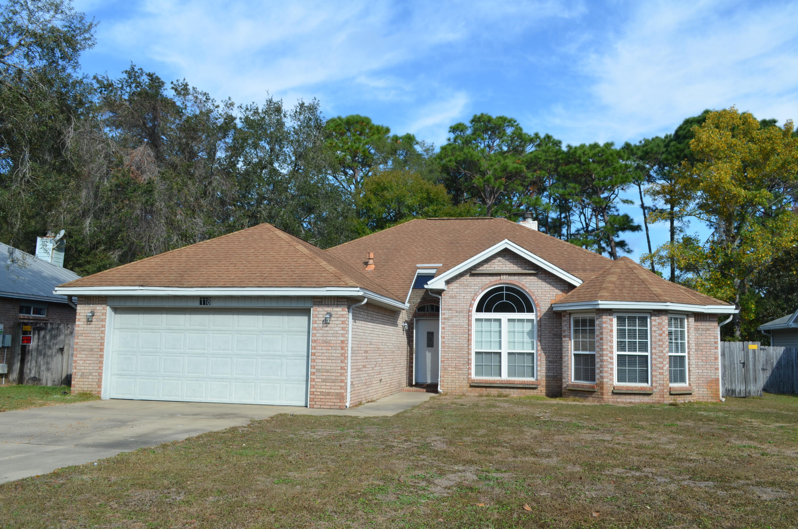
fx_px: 664
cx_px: 399
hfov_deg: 62.0
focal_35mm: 30
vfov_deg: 43.4
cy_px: 264
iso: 110
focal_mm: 20
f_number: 8
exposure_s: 1/250
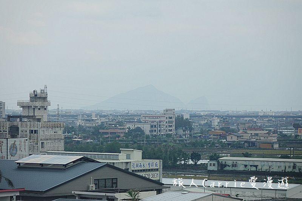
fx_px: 1442
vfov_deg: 8.0
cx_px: 151
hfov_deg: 12.0
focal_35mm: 172
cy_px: 100
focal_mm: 63.03
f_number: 2.8
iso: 200
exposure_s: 1/200
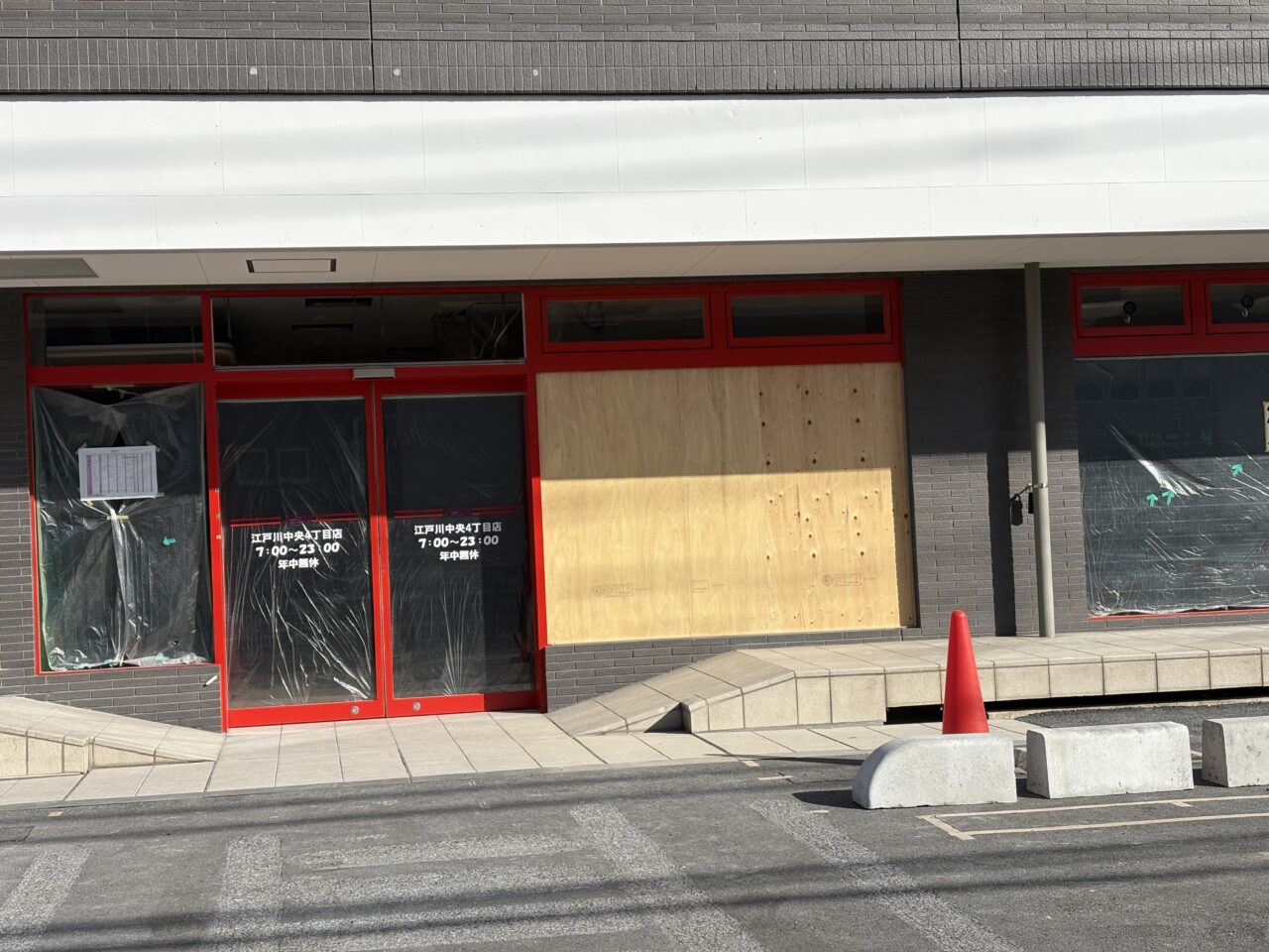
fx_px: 1906
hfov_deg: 36.8
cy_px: 476
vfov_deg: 28.0
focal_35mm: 52
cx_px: 634
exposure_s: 1/4329
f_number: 1.6
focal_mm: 5.96
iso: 32
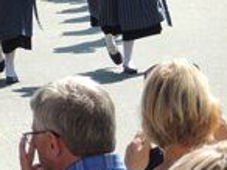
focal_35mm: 636
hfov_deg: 3.1
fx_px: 4164
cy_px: -31
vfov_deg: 2.3
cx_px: -225
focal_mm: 25.8
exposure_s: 1/320
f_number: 4.4
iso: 100
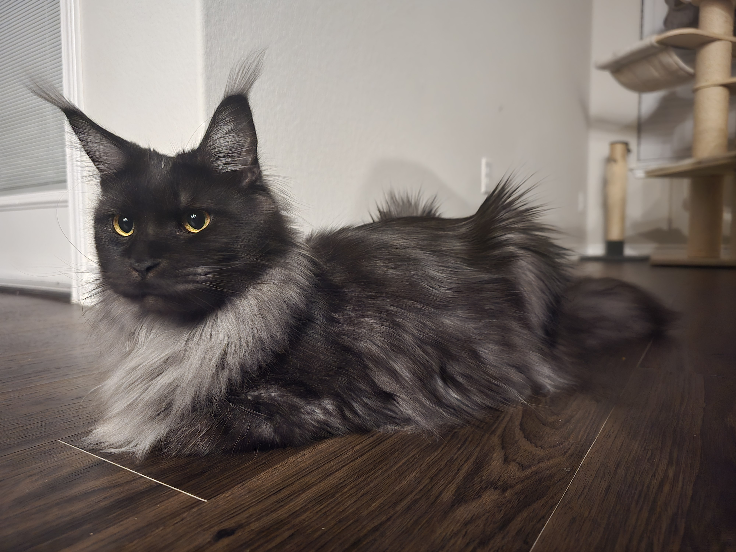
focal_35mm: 23
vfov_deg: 58.9
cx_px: 368
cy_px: 276
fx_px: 489
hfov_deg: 73.9
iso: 2500
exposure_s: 1/40
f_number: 1.7
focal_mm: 6.3
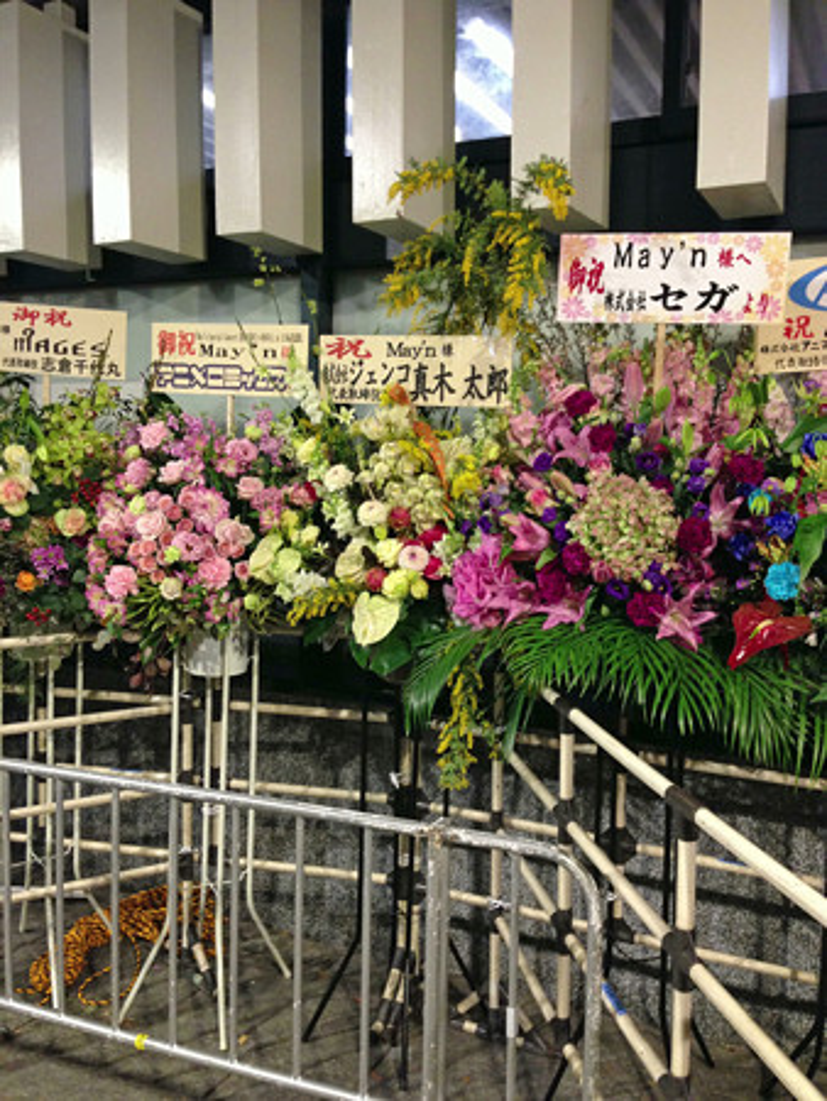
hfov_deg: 43.0
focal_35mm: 33
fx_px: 1050
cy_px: 550
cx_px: 414
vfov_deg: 55.3
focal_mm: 4.13
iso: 200
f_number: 2.4
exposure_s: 1/20
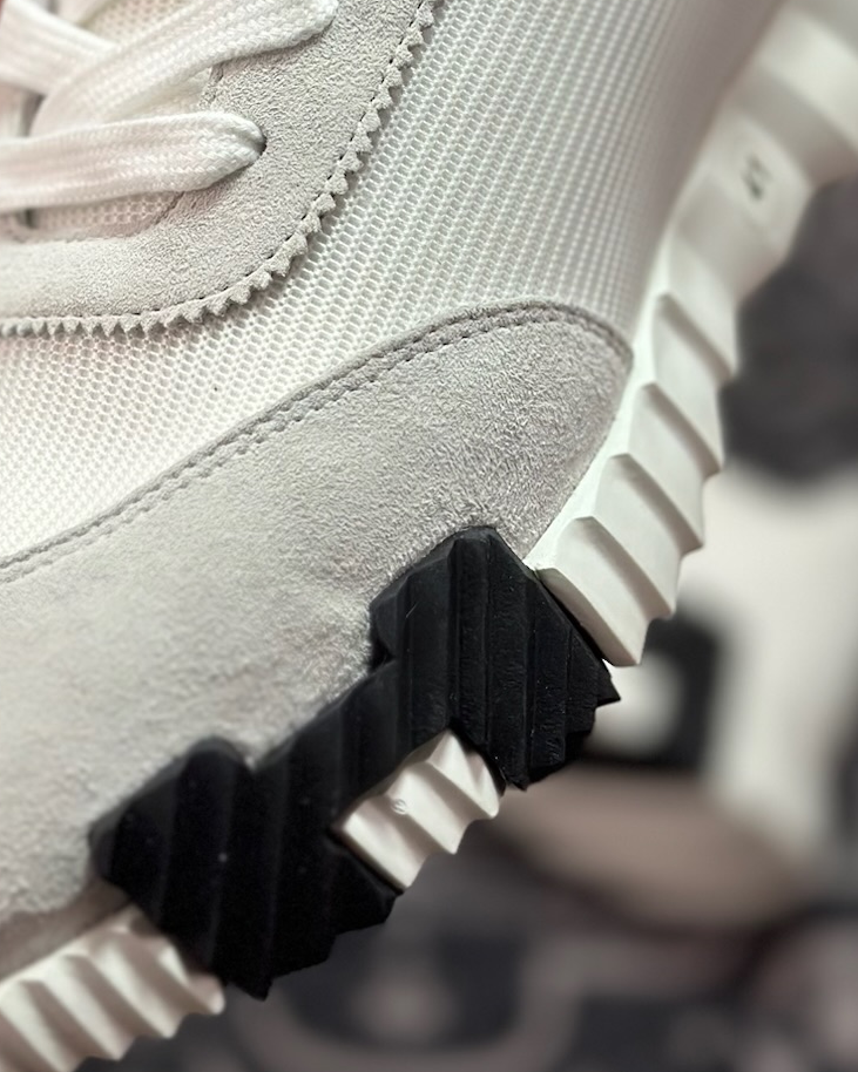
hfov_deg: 14.7
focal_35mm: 105
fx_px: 3333
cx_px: 414
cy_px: 95
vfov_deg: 18.0
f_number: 1.78
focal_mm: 6.86
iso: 80
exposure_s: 1/1613
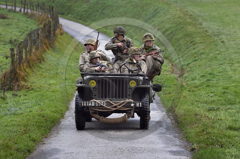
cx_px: 120
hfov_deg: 12.1
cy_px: 80
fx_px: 1132
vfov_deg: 8.1
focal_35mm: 170
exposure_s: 1/250
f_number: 7.1
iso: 1600
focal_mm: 170
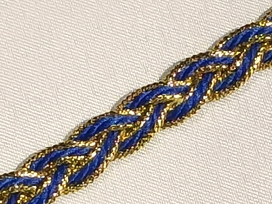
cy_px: 111
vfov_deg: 7.0
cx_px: 139
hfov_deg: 9.3
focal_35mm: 213
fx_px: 1673
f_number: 1.6
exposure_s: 1/4439
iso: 2000
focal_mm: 6.57
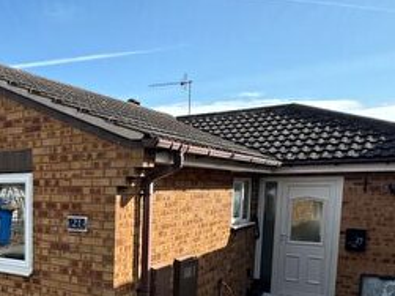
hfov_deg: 39.7
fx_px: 445
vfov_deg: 35.8
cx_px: -31
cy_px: 231
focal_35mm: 39
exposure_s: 1/734
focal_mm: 2.22
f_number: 2.2
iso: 40
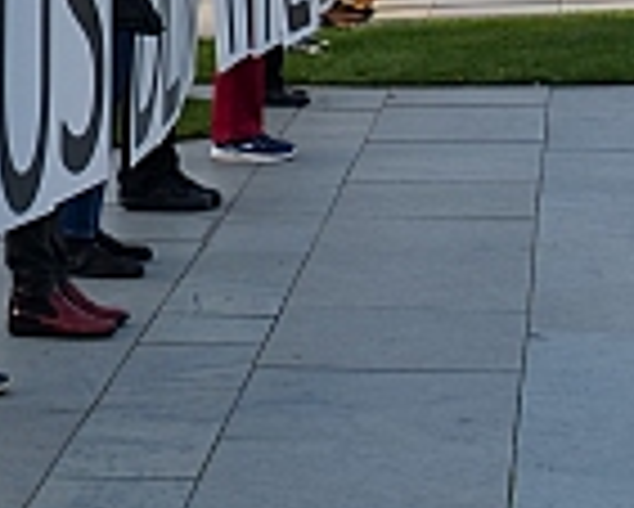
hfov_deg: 9.0
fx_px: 3887
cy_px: 54
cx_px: -418
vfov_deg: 7.5
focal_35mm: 207
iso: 200
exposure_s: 1/160
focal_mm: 26
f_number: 5.6
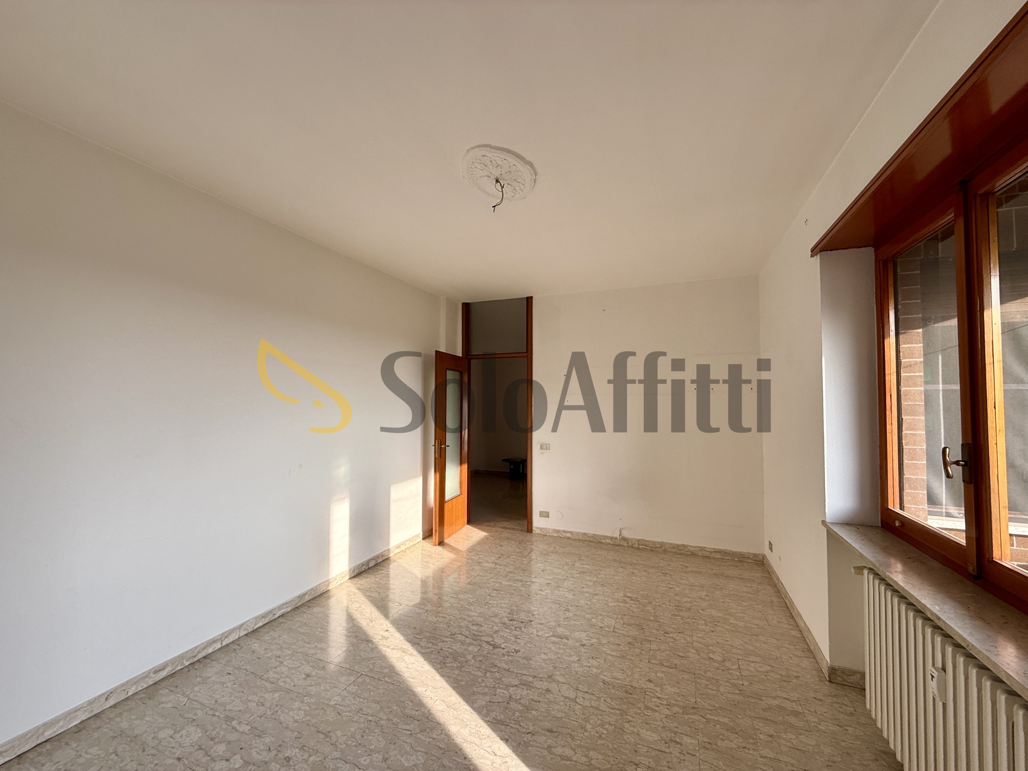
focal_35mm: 14
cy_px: 386
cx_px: 514
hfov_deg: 102.1
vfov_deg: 85.7
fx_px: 416
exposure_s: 1/249
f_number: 2.2
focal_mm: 2.22
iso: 64
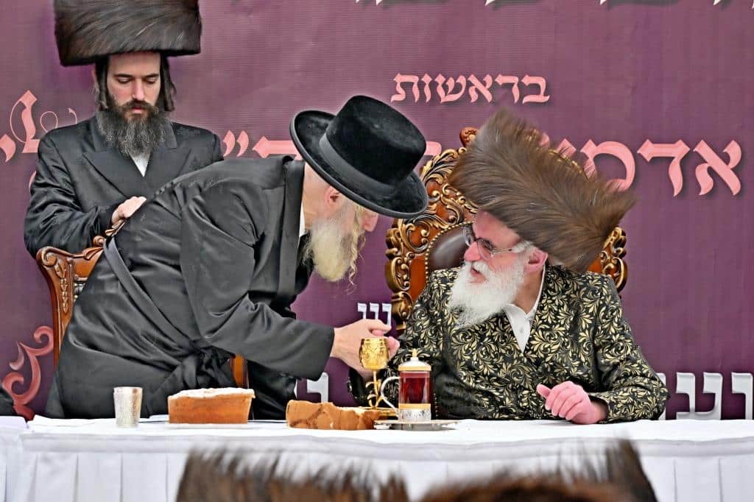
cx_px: 377
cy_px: 251
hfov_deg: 11.4
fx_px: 3769
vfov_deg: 7.6
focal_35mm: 180
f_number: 4
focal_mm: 120
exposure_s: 1/200
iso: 500
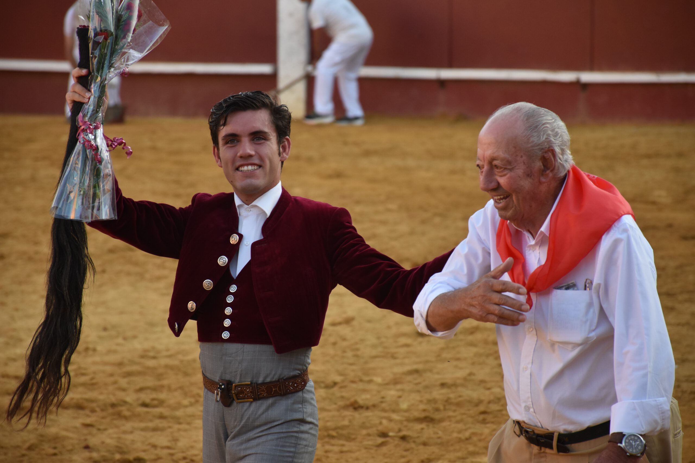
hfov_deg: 9.8
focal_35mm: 210
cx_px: 348
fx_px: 4054
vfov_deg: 6.5
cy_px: 232
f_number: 5.6
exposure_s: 1/500
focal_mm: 140
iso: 800
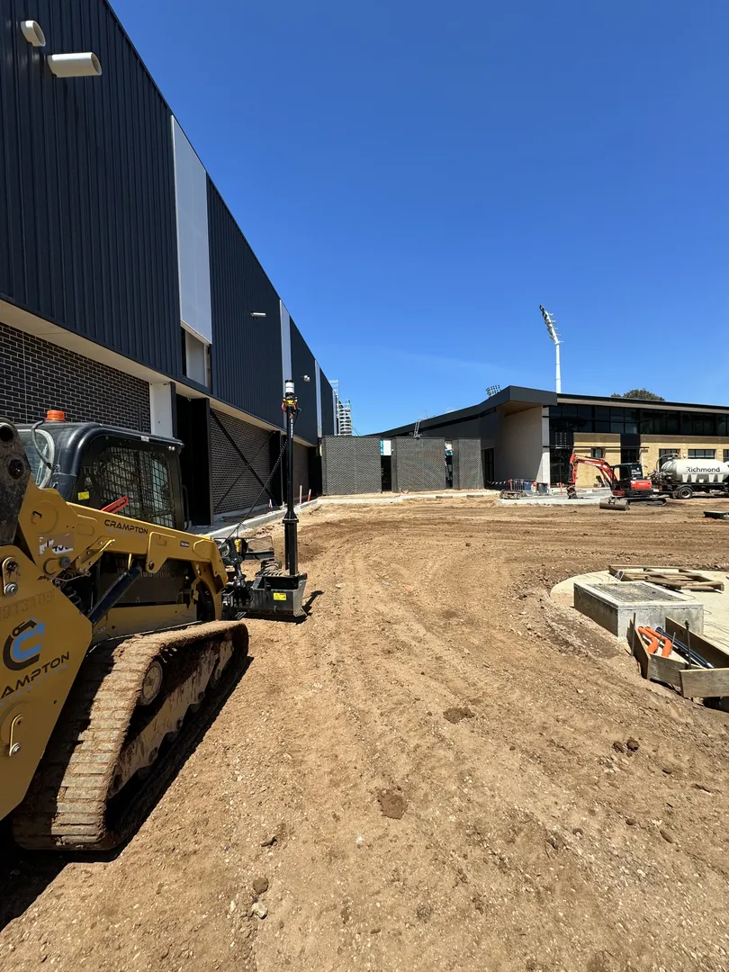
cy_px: 486
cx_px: 364
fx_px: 393
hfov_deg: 85.7
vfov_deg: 102.1
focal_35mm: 14
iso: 40
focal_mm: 2.22
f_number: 2.2
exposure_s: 1/1600
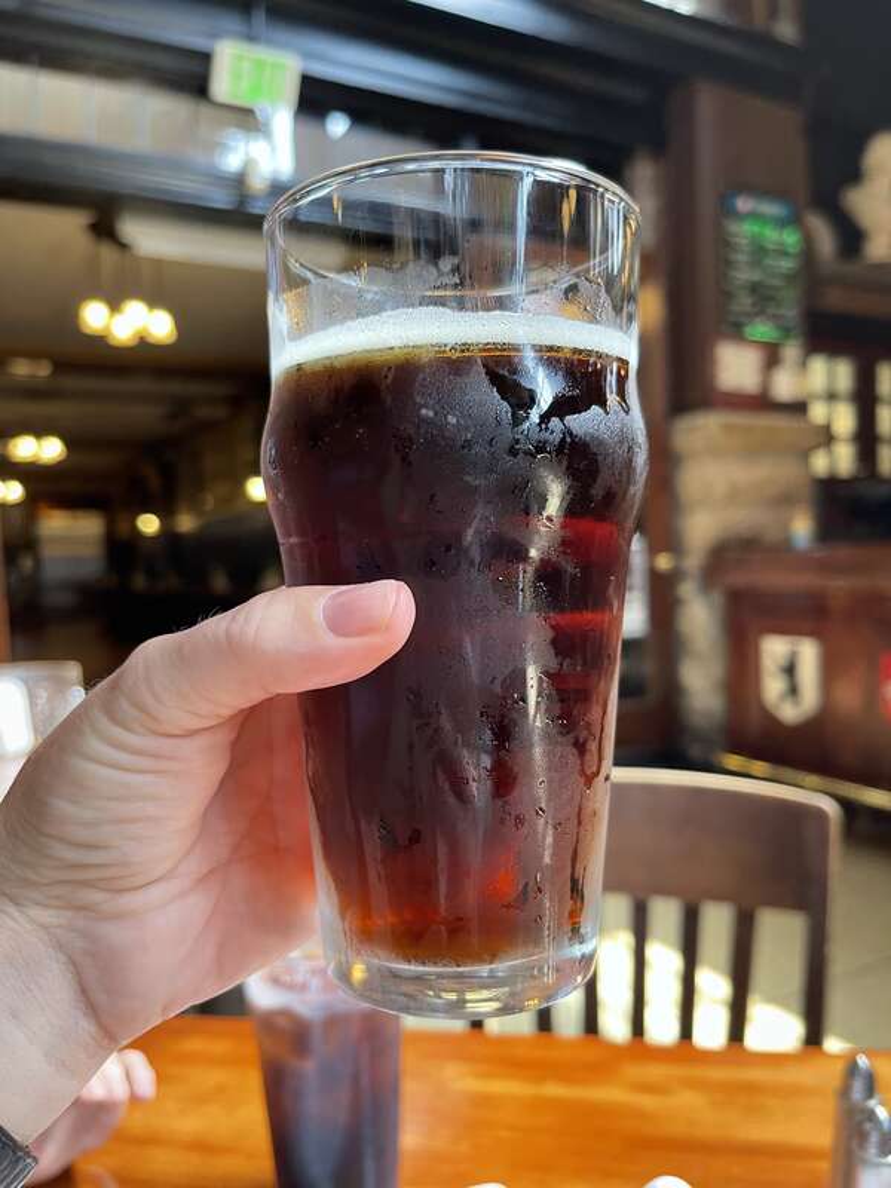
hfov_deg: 53.1
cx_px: 446
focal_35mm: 26
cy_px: 594
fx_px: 892
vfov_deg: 67.3
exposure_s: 1/60
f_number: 1.6
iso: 250
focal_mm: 5.1
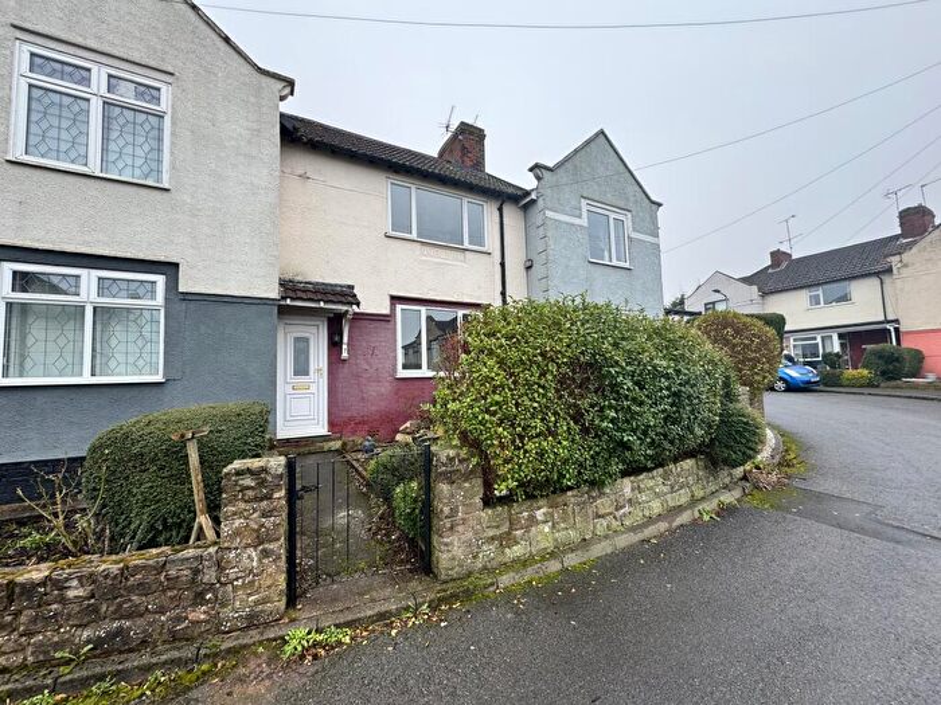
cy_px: 352
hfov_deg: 102.1
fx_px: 381
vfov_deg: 85.7
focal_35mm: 14
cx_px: 470
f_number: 2.2
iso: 40
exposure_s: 1/142
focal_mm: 2.22
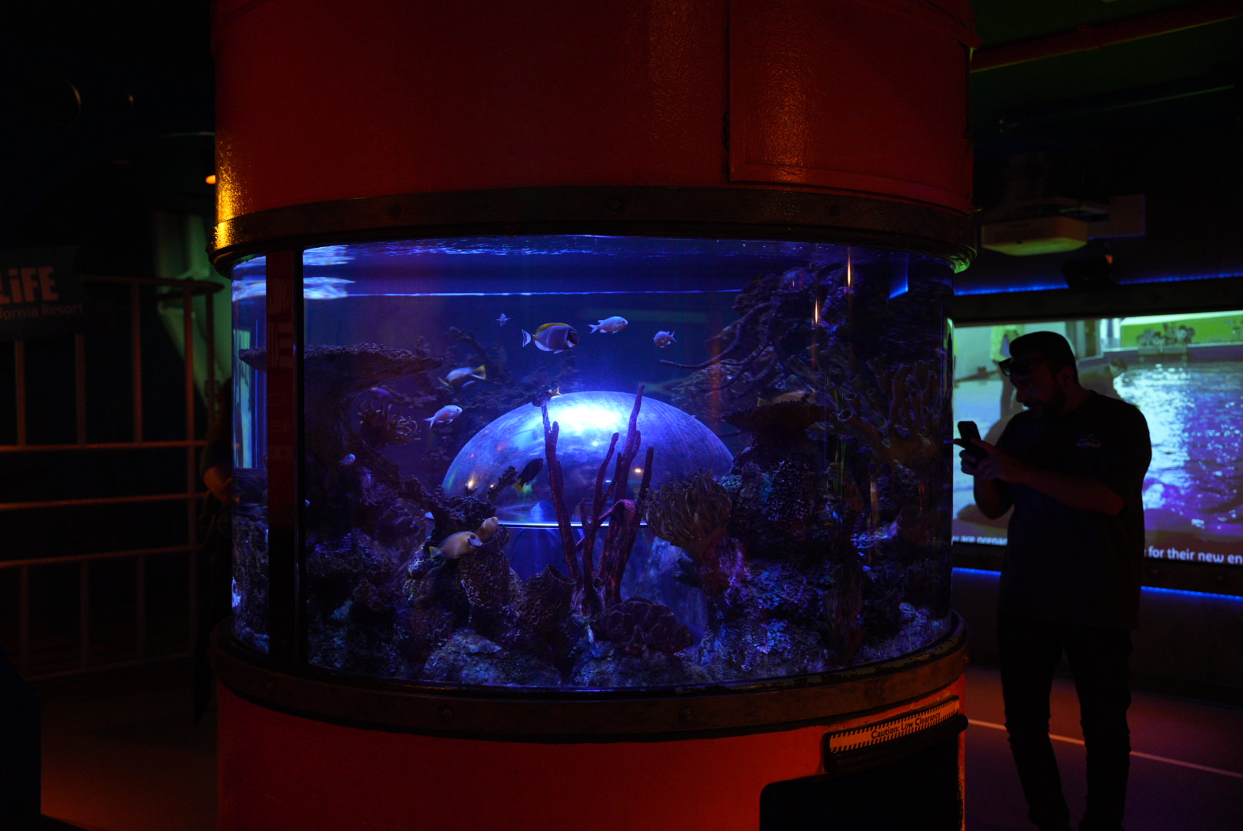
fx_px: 1268
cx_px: 622
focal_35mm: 37
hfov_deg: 52.2
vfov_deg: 36.3
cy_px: 416
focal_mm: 36.7
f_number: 2.8
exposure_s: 1/400
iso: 4000
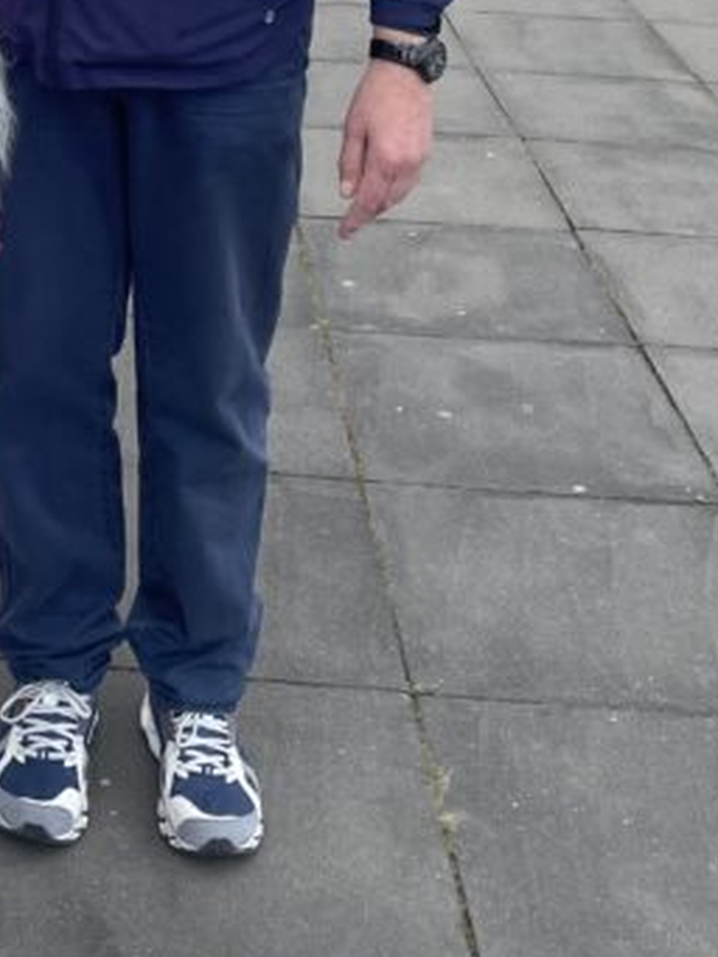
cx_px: -118
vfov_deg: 22.2
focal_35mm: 78
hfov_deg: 18.1
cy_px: -312
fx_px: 2156
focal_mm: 4.2
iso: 32
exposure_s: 1/947
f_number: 1.6
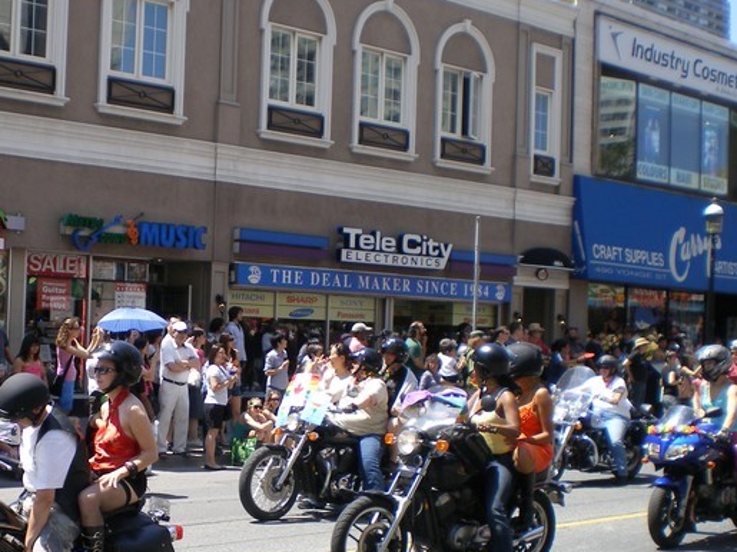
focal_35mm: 59
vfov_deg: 24.8
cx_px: 195
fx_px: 1256
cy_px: 329
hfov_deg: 32.2
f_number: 4.6
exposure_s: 1/125
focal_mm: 6.3
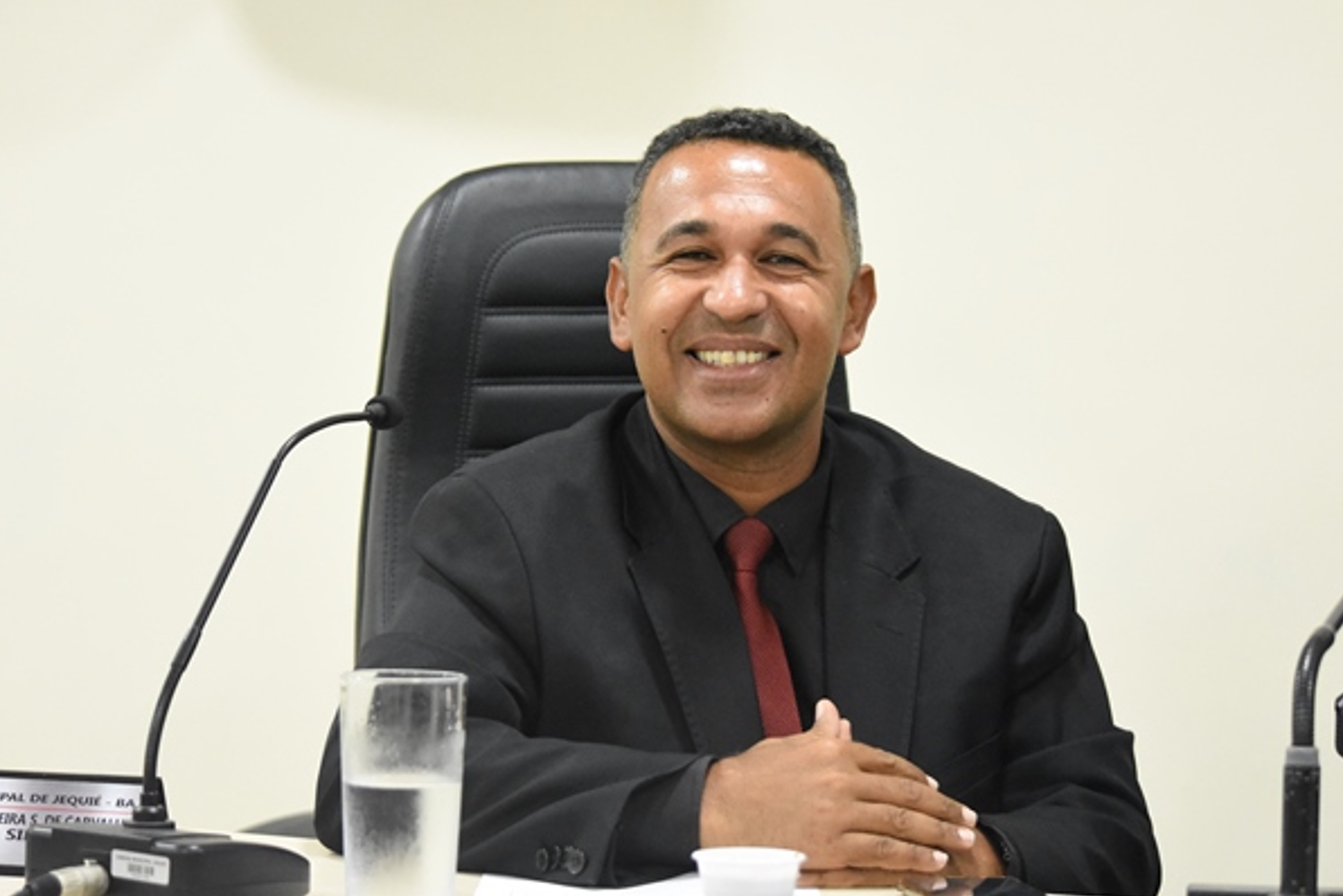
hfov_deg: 23.0
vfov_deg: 15.5
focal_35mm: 89
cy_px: 449
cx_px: 719
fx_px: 3304
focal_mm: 55
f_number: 4.5
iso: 5000
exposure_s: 1/100
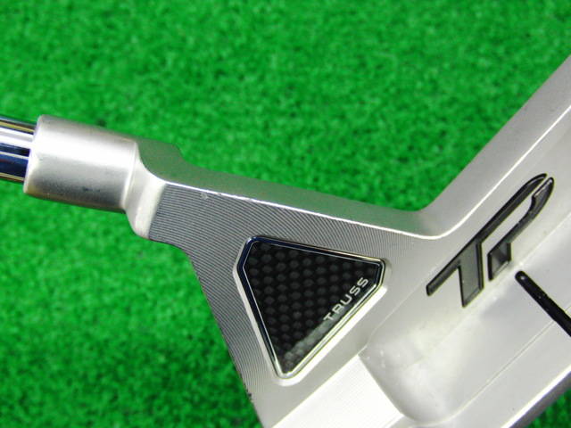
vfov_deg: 38.7
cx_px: 286
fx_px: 610
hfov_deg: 50.1
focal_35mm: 37
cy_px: 214
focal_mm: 6.42
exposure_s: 1/30
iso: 400
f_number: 3.6
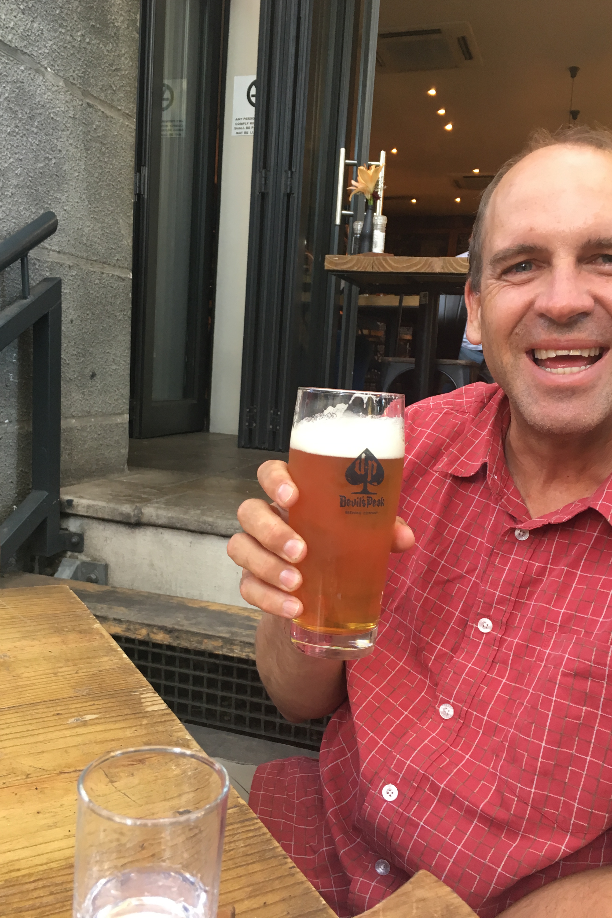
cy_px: 446
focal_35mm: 31
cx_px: 301
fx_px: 791
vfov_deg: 60.3
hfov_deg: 42.3
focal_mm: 4.15
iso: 80
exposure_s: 1/33
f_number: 2.2
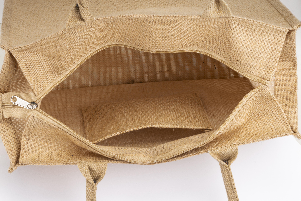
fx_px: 878
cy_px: 100
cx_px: 150
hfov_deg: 19.5
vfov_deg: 13.1
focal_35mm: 105
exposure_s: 1/160
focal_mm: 105
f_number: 32
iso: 125
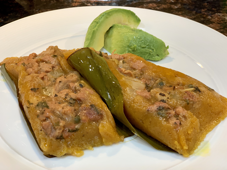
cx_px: 114
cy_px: 85
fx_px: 341
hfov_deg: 36.8
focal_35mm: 52
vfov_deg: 28.0
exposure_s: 1/60
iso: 125
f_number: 2.4
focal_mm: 6
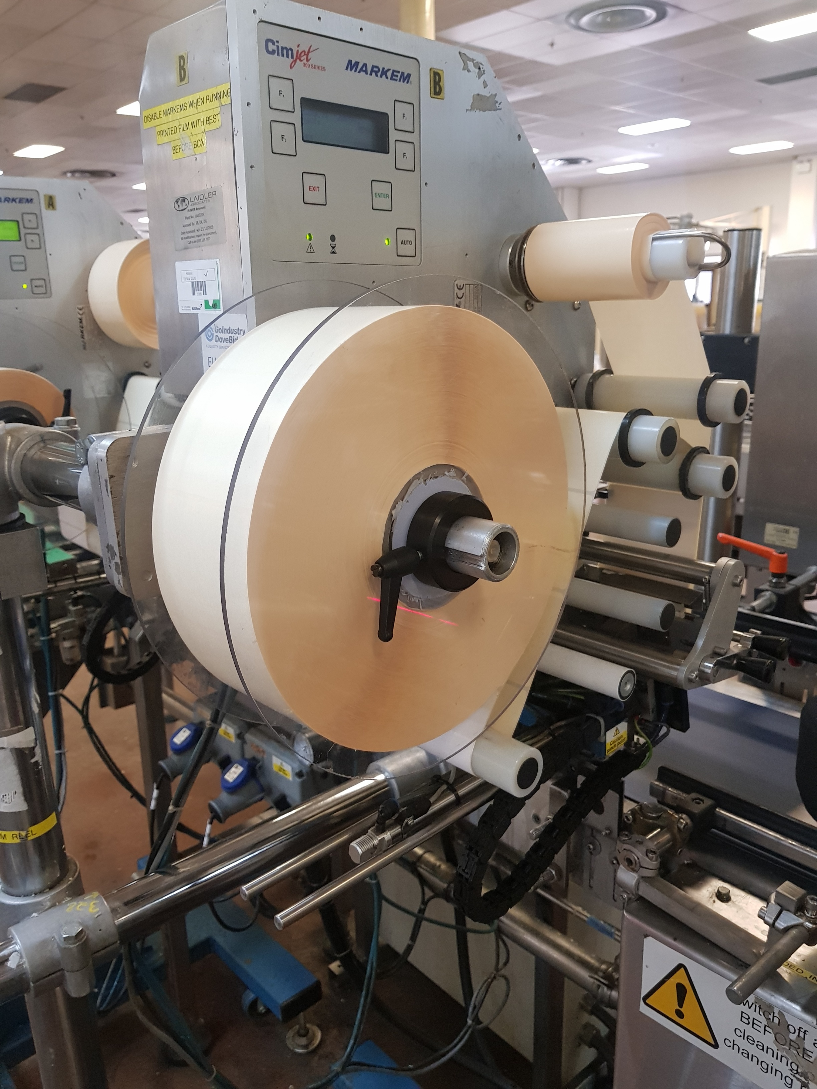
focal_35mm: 26
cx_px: 408
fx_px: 818
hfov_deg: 53.1
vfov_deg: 67.3
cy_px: 544
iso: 250
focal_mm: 4.3
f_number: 1.7
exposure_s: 1/33
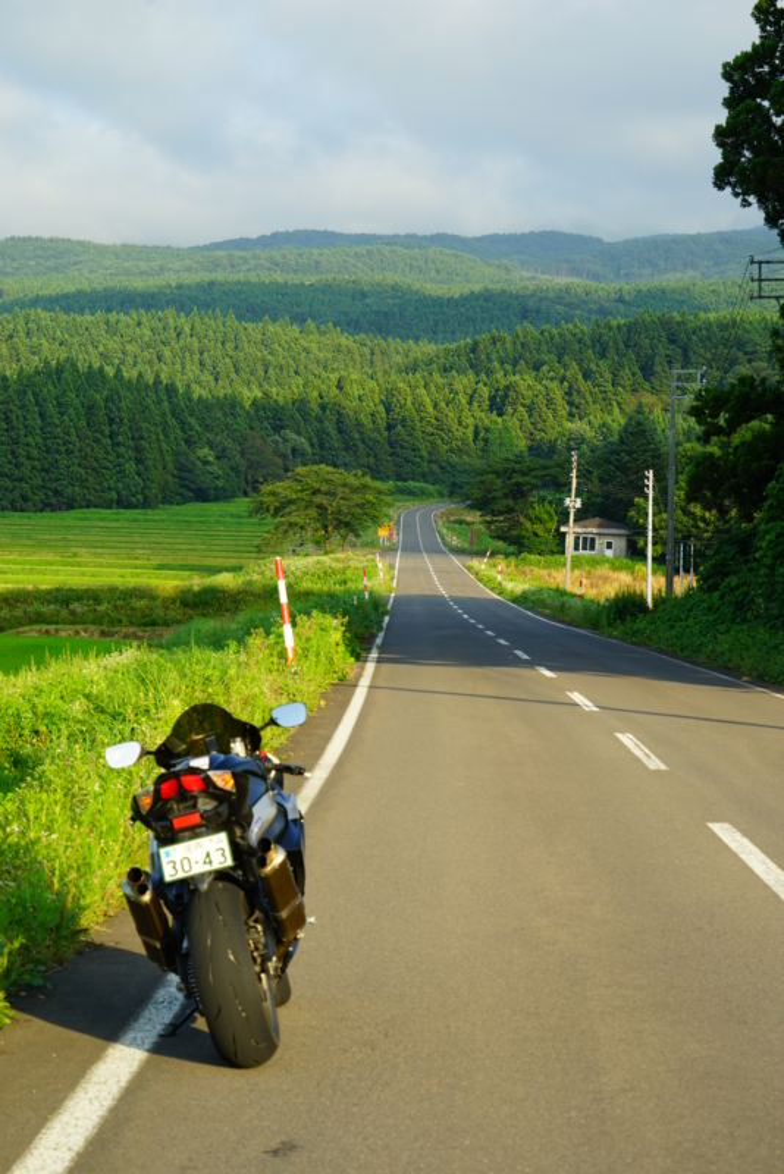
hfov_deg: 15.7
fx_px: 2839
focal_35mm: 87
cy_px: 587
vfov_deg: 23.4
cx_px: 392
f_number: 9.5
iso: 200
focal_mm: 87
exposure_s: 1/90
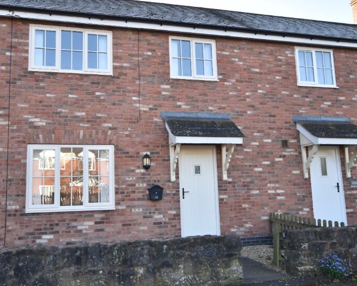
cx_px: 155
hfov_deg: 52.7
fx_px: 359
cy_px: 133
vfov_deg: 43.4
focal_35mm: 34
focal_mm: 16
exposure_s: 1/160
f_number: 3.5
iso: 100
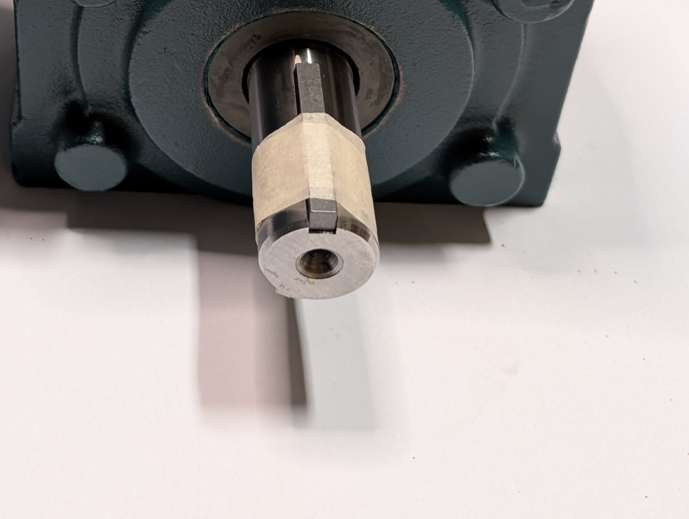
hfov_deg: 30.7
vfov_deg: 22.7
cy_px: -48
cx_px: 116
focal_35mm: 61
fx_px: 1216
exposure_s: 1/24
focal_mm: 6.9
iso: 241
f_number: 1.68
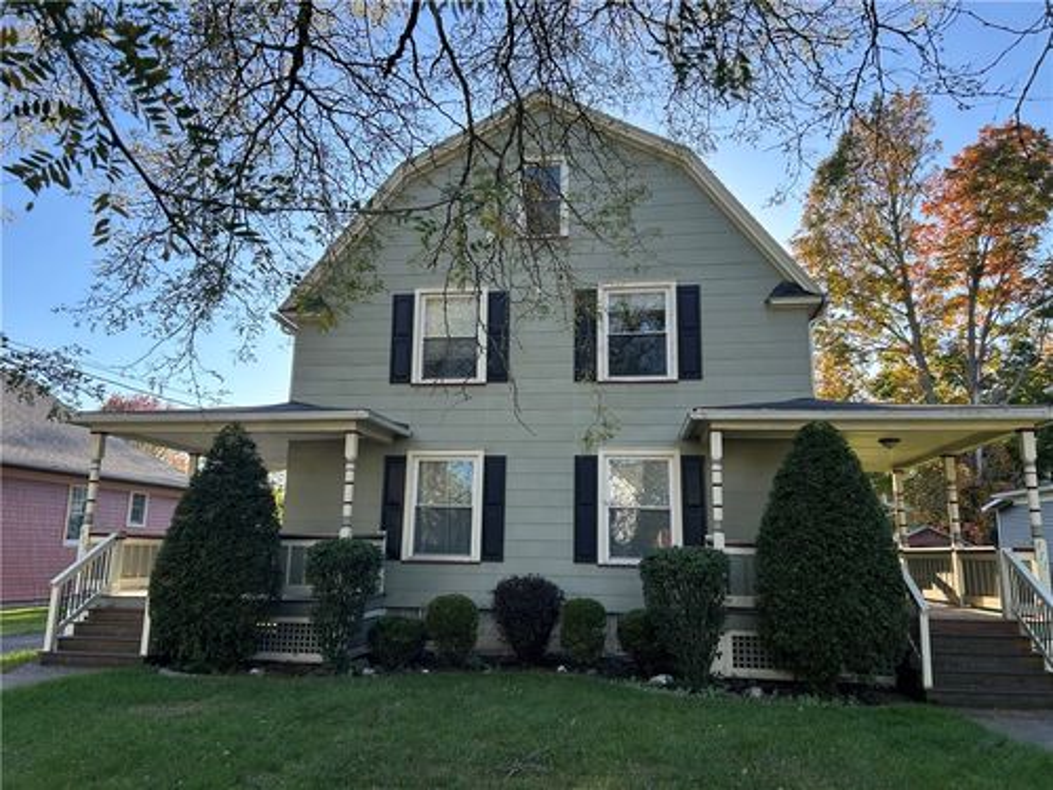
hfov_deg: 67.3
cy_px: 395
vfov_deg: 53.1
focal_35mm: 26
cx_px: 526
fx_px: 791
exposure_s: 1/840
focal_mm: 5.7
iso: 50
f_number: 1.5
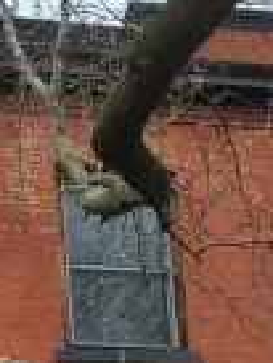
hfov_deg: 14.6
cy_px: 558
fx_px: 1060
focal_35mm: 101
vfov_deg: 17.3
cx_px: 61
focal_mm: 5.4
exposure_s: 1/221
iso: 40
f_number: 1.8
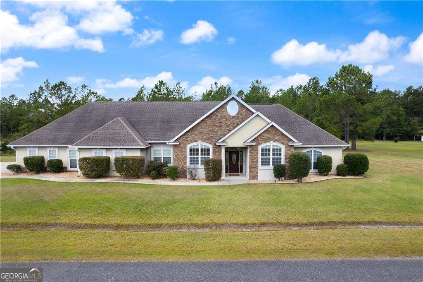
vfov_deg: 57.1
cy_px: 141
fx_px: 258
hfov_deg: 78.6
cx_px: 212
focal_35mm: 22
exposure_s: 1/320
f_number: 2.8
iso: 100
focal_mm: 8.38
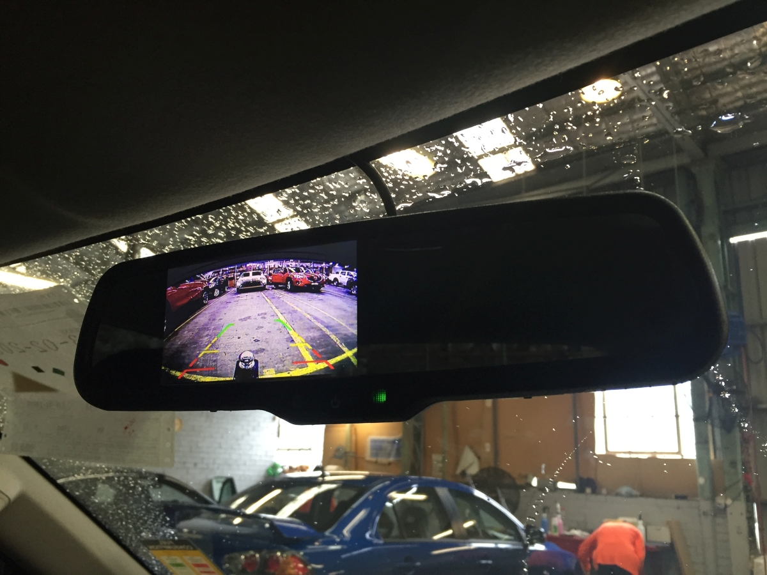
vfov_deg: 48.2
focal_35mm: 29
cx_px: 384
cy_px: 288
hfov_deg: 61.7
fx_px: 643
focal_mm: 4.15
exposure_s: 1/33
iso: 80
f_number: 2.2
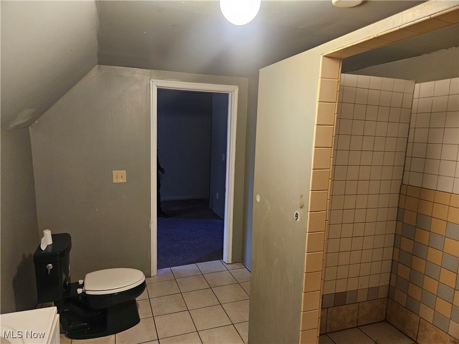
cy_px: 172
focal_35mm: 23
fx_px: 305
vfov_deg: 58.9
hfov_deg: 73.9
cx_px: 230
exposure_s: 1/60
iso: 640
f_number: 1.8
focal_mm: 5.4
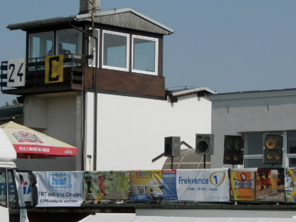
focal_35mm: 132
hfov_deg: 14.9
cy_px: 135
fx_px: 1128
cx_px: 200
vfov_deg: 11.2
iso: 100
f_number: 11.9
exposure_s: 1/200
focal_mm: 14.6
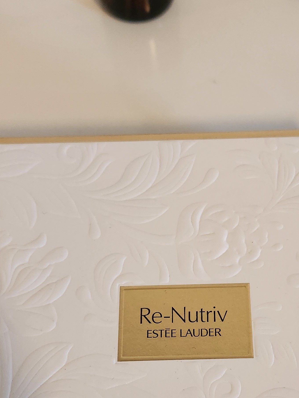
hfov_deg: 28.4
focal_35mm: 51
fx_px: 587
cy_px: 267
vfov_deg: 37.1
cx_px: 194
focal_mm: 5.4
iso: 800
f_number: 1.8
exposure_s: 1/120
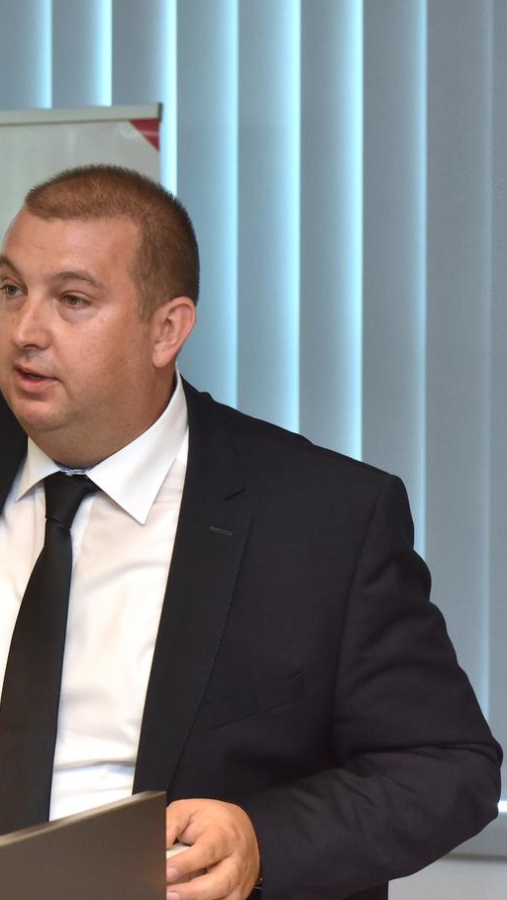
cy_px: 522
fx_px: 3082
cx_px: -256
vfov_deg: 16.6
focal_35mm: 129
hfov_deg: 9.2
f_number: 5.6
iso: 2500
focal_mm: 70
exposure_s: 1/160
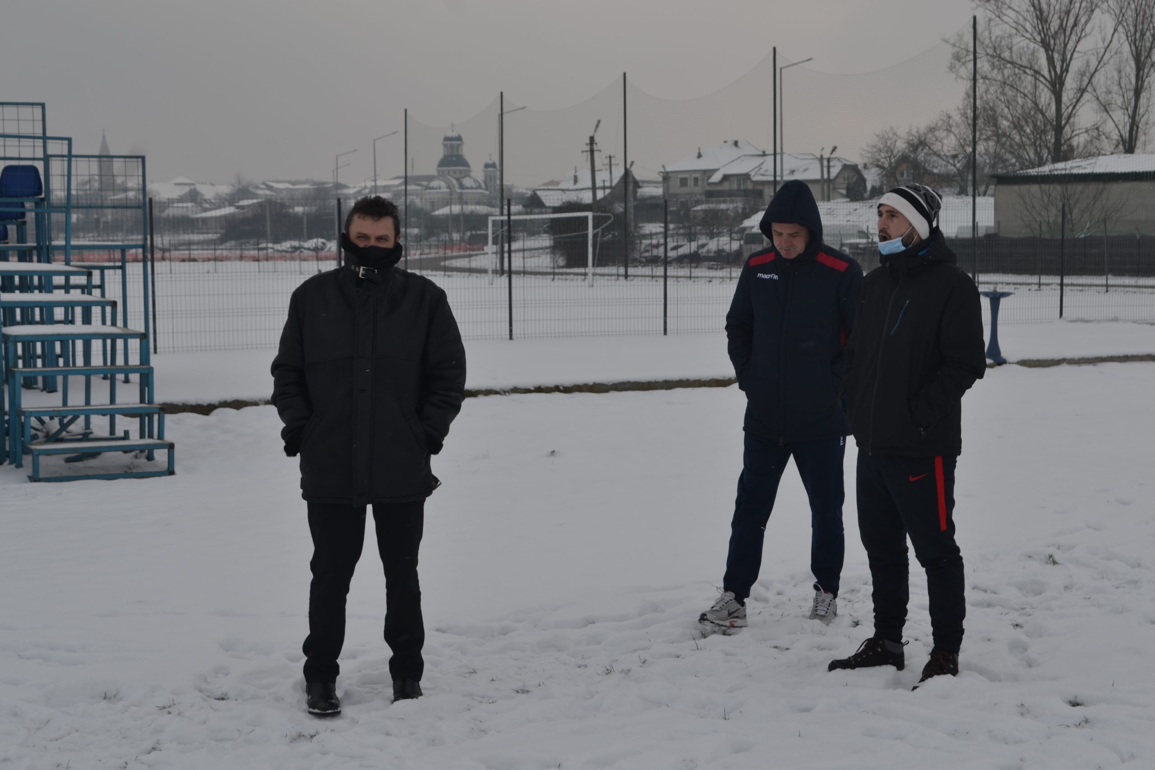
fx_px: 1829
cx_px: 578
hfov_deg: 35.1
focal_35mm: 57
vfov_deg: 23.8
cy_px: 385
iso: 100
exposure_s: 1/200
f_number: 7.1
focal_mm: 38
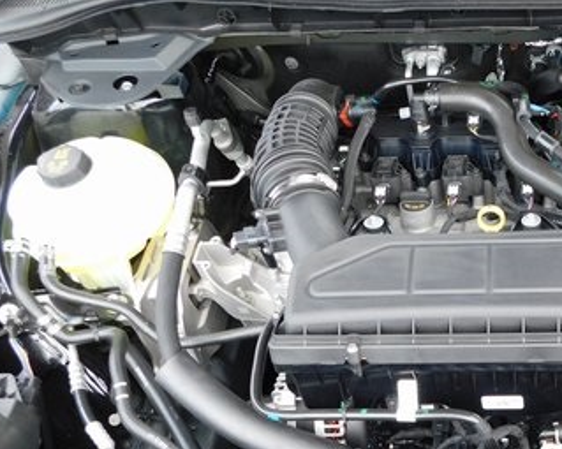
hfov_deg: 37.6
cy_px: 364
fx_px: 748
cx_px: 536
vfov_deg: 32.4
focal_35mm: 45
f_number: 3
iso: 125
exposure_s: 1/60
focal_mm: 4
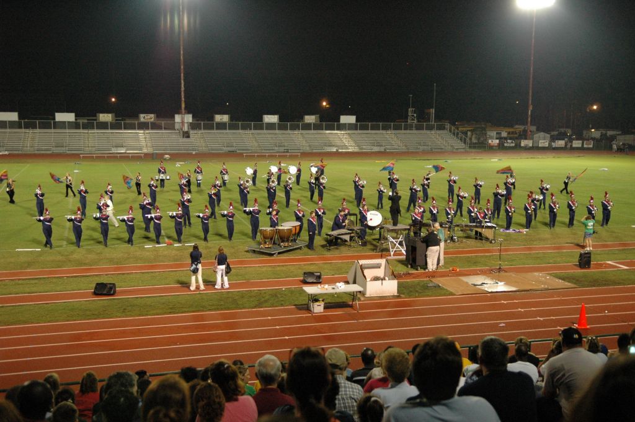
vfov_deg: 31.8
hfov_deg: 46.5
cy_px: 211
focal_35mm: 42
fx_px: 740
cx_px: 318
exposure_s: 1/60
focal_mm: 28
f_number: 2.8
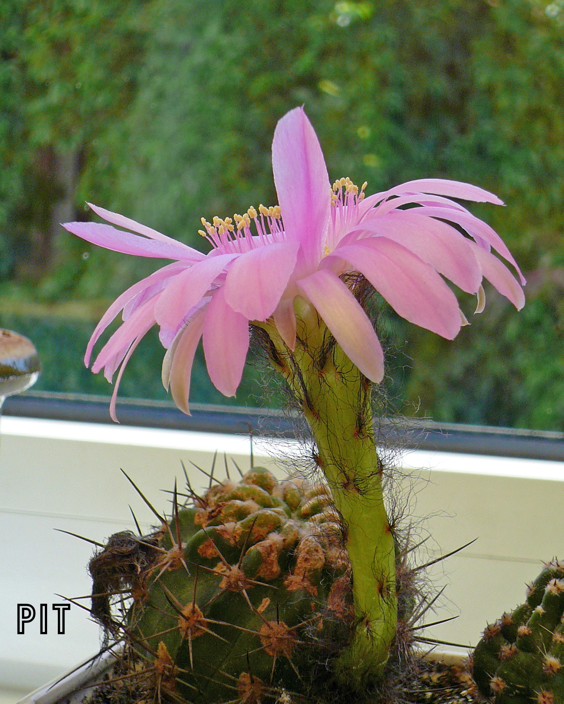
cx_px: 282
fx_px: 1502
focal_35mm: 72
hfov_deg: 21.3
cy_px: 349
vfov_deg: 26.4
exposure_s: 1/320
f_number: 3.5
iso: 100
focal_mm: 7.5
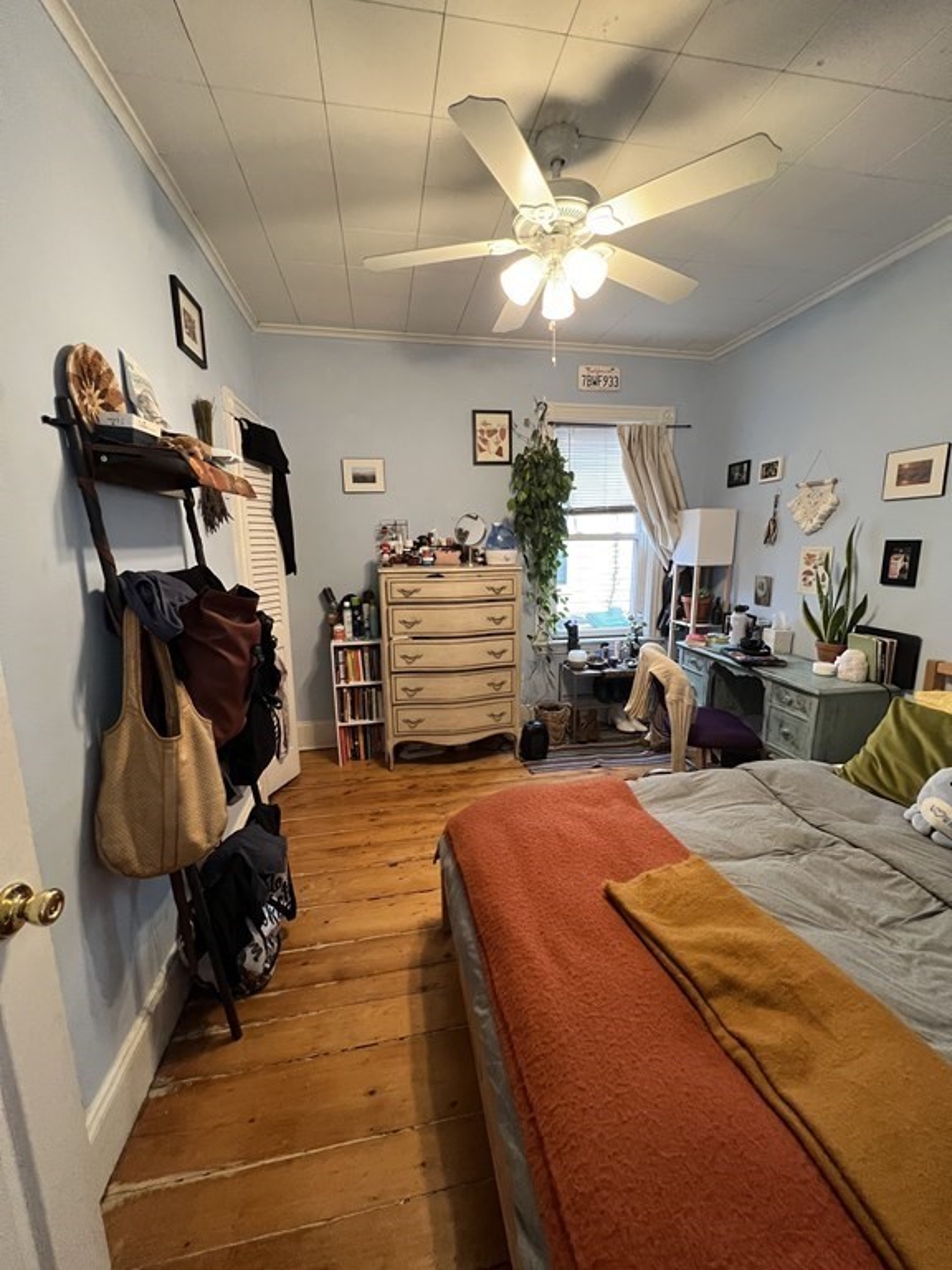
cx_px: 476
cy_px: 635
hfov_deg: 89.9
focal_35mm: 13
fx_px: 477
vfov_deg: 106.2
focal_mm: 1.57
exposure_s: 1/60
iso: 400
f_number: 1.8
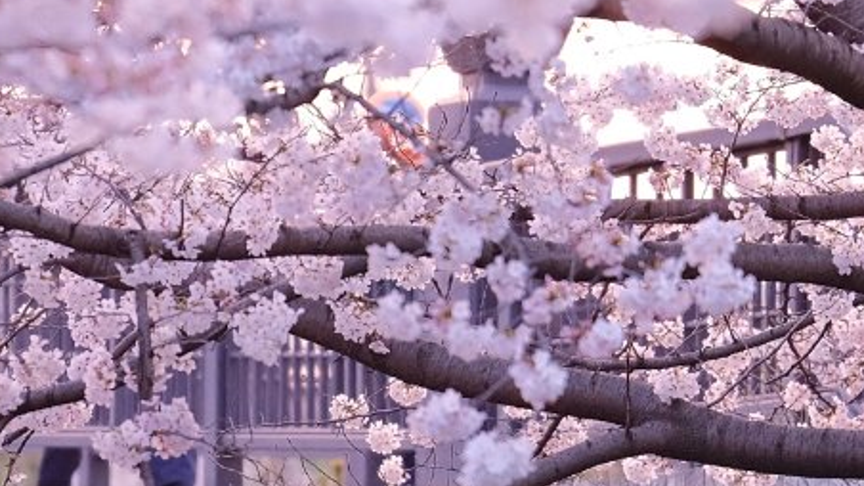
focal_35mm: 559
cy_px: 781
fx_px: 12804
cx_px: -592
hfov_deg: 3.8
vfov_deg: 2.2
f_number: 2
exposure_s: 1/120
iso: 800
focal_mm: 110
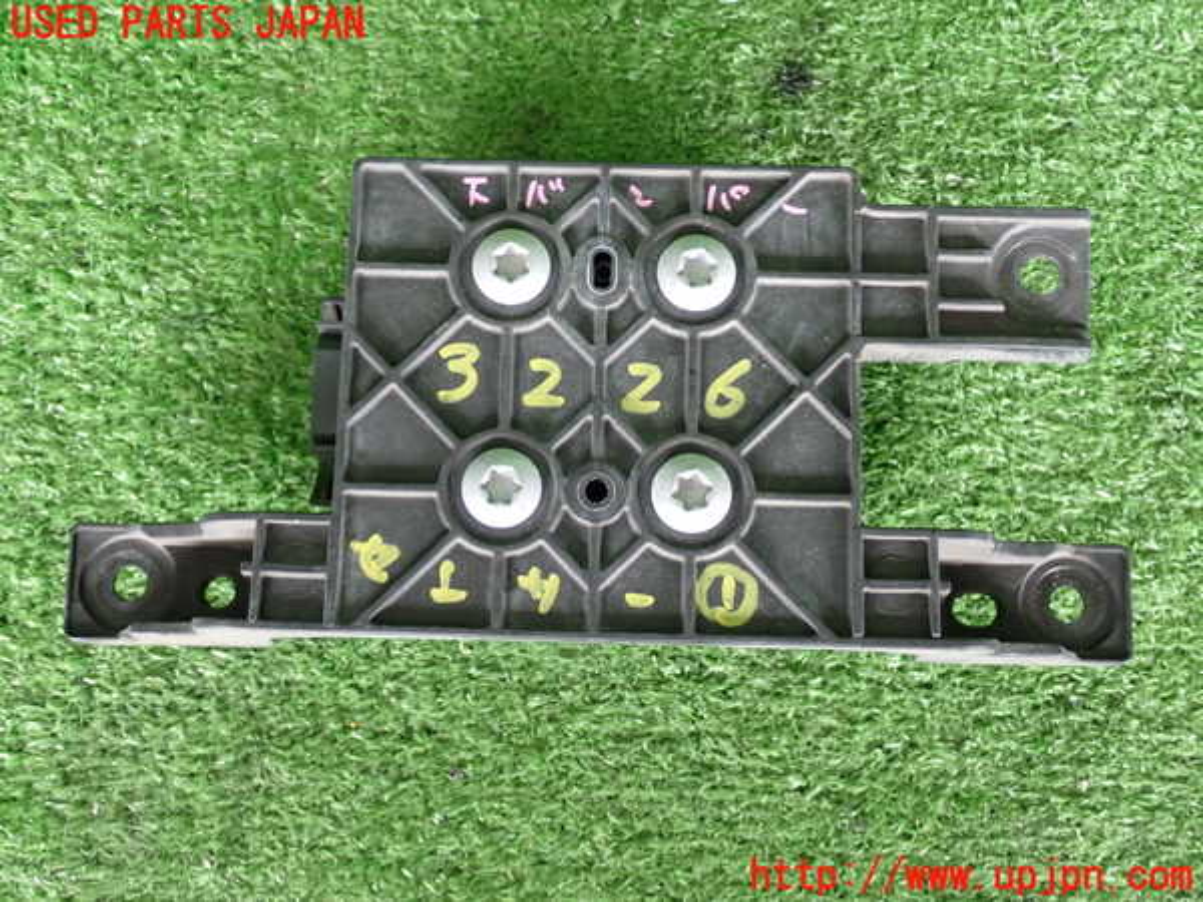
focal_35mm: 44
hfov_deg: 42.9
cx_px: 602
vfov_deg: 32.9
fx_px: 1529
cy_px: 451
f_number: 2.9
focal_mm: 7.84
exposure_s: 1/40
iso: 320
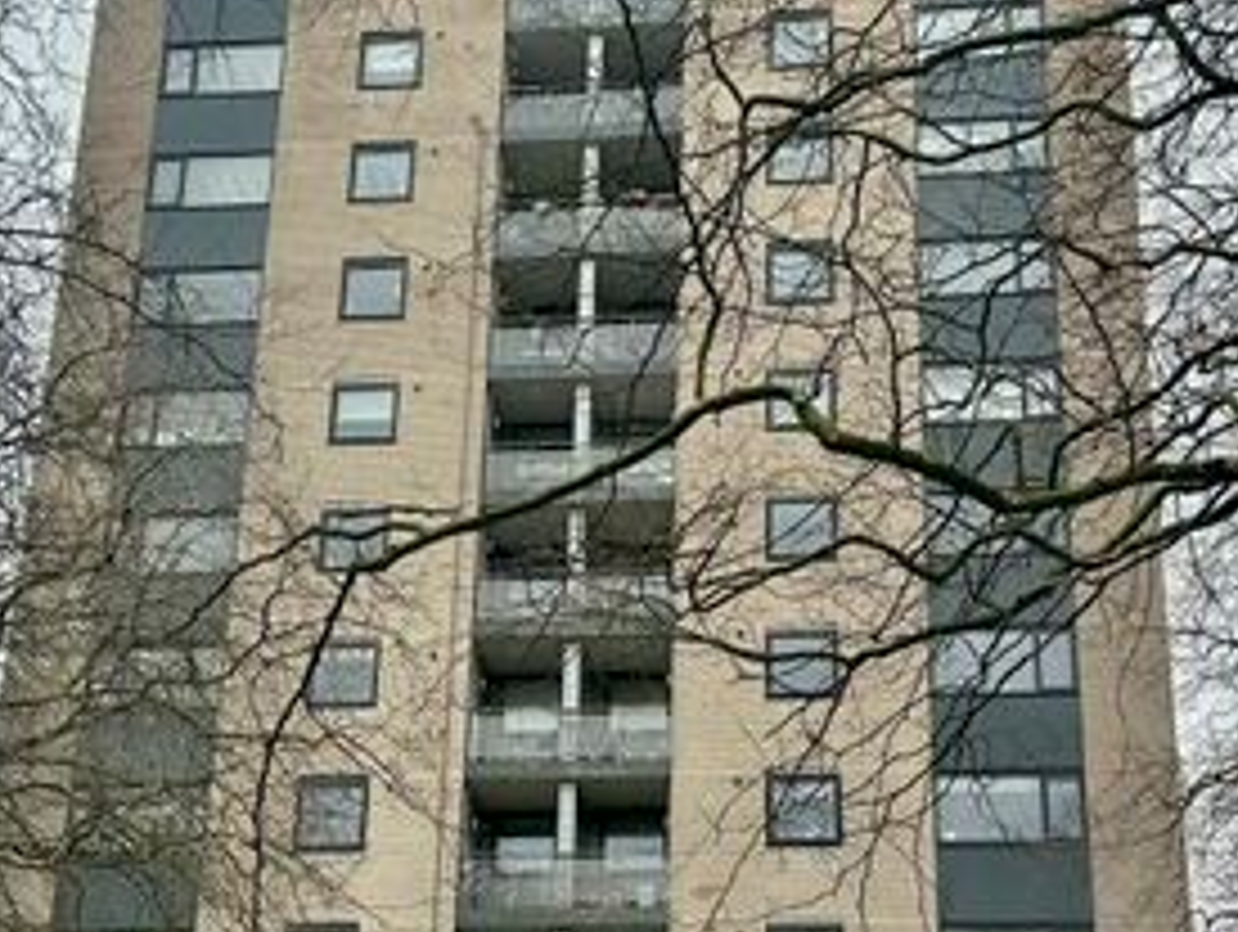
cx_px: 621
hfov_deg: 31.6
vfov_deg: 24.0
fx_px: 2184
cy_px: 601
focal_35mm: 61
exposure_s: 1/121
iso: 80
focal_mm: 6.86
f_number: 1.78
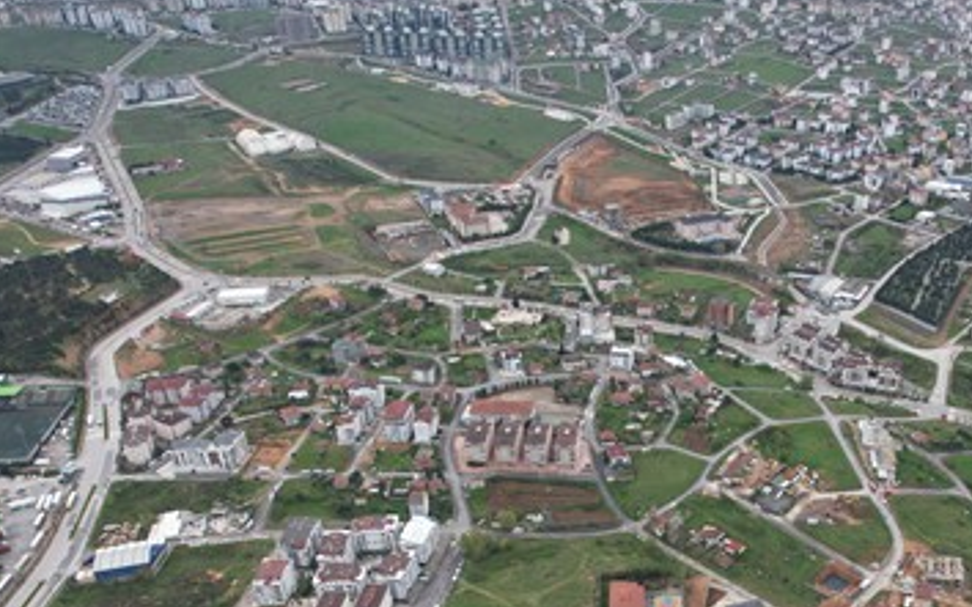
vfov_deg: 32.3
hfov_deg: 50.3
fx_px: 1006
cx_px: 673
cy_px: 516
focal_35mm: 38
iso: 100
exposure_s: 1/80
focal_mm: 8.38
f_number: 2.8
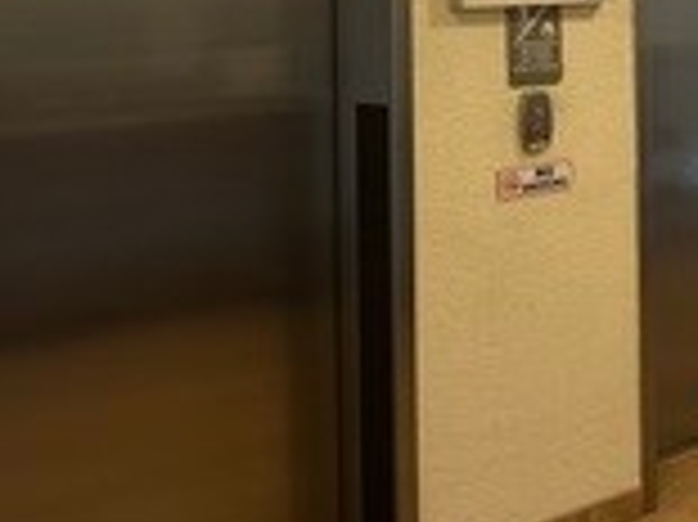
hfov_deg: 28.9
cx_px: 721
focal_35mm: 62
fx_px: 1249
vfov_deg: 22.4
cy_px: -36
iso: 320
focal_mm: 6.86
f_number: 1.78
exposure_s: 1/60
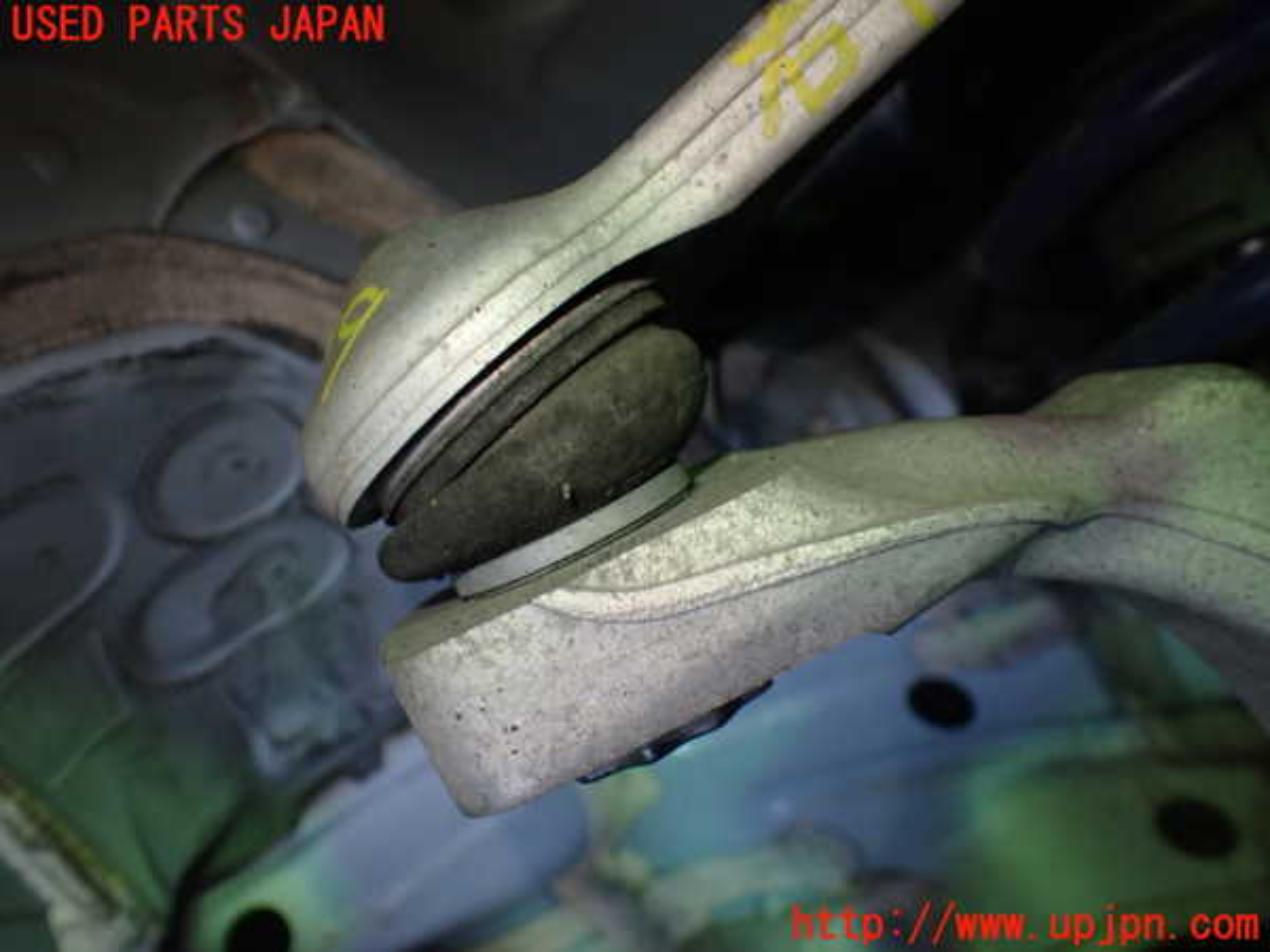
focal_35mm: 30
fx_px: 1101
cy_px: 476
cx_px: 635
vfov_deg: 46.8
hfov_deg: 60.0
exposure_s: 1/125
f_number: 2.3
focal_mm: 5.4
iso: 320
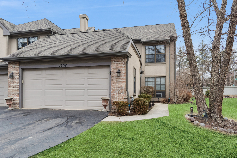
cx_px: 118
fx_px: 158
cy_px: 79
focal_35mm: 24
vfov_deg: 53.1
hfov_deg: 73.7
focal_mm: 16
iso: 320
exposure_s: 1/125
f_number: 8
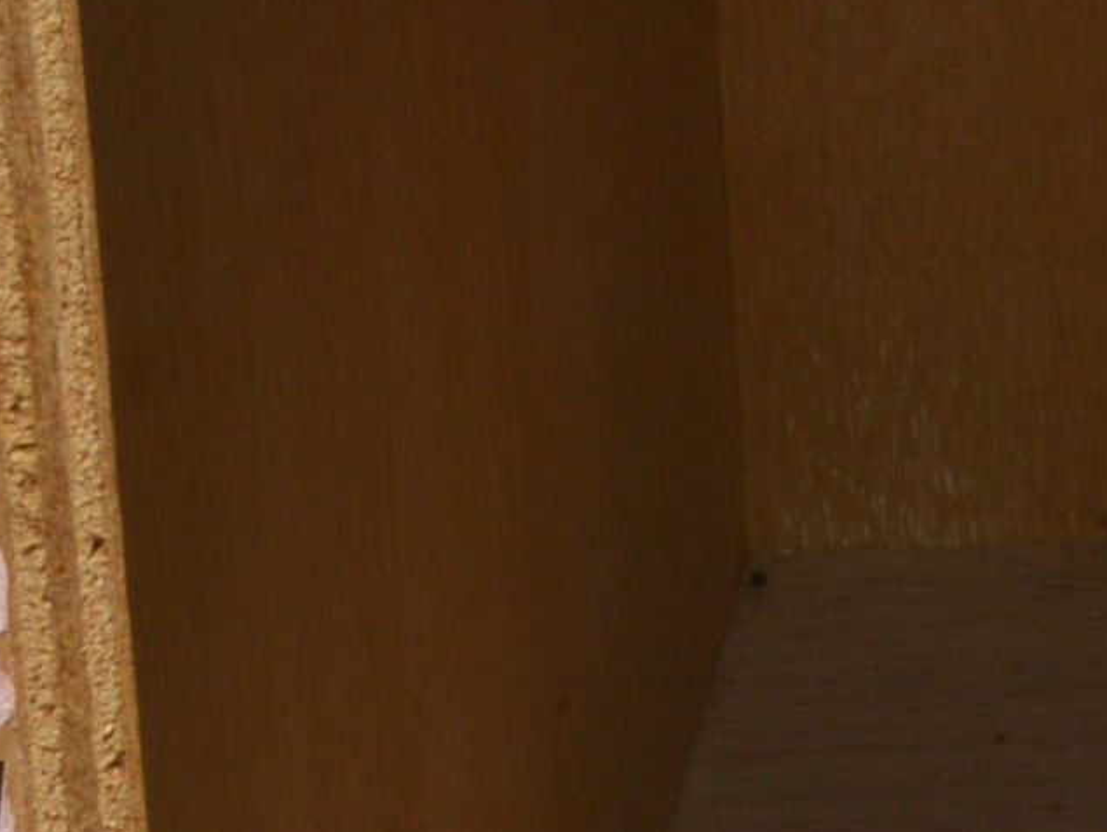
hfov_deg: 6.0
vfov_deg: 4.7
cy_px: -1495
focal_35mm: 307
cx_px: 3180
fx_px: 9823
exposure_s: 1/200
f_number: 14
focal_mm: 30
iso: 100
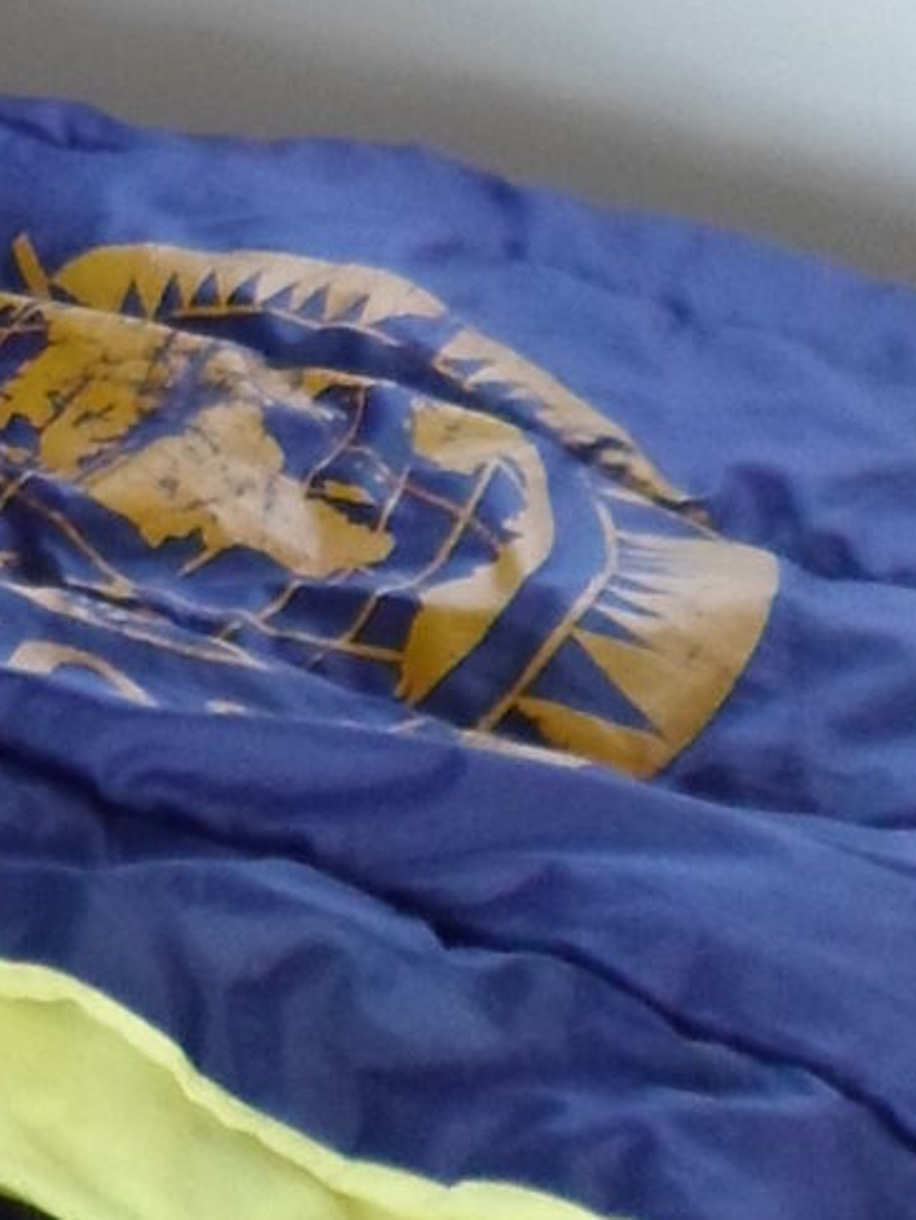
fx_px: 4655
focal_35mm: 132
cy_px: -740
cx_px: -939
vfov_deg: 13.8
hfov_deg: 10.3
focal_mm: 4.5
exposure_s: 1/45
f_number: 2.5
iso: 80
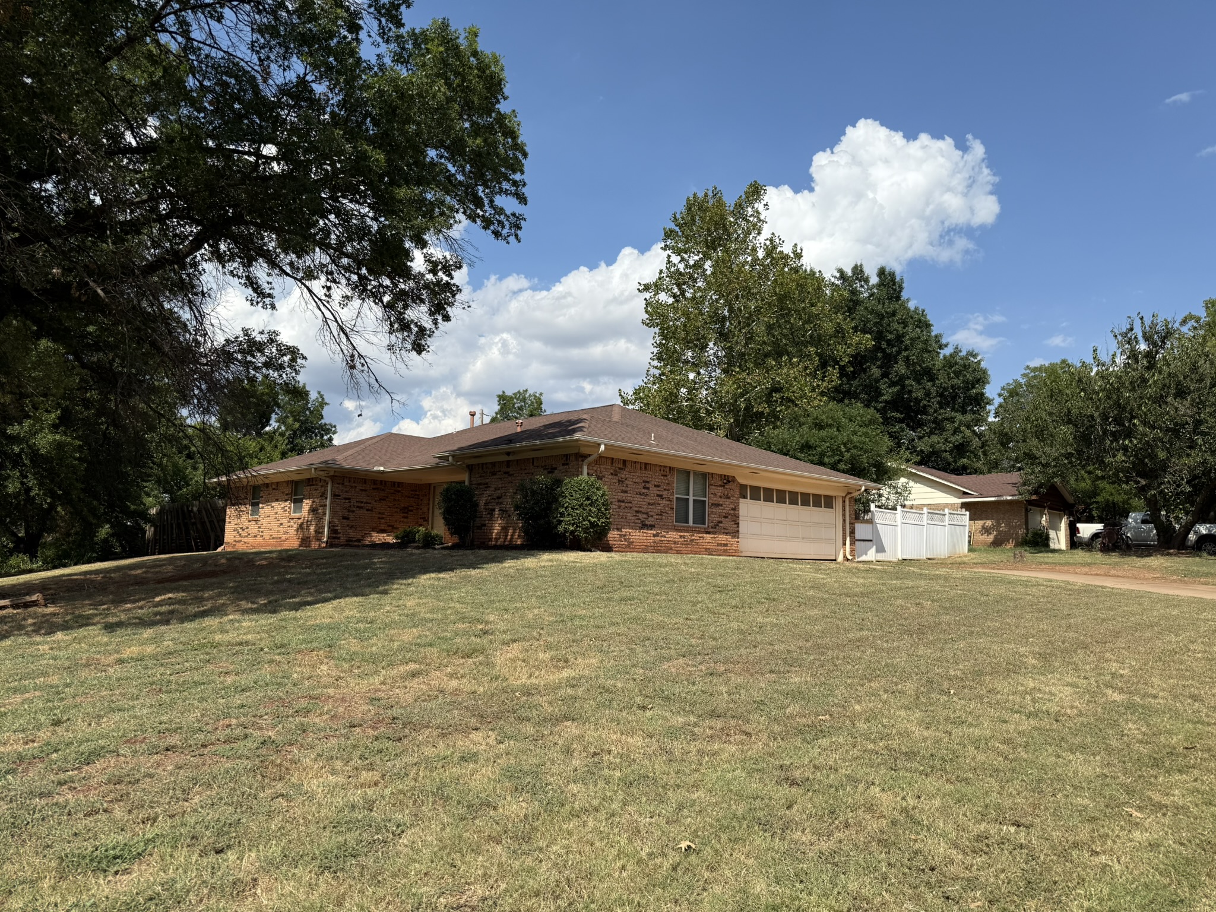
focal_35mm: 24
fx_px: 843
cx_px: 608
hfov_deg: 71.6
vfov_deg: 56.8
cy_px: 456
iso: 80
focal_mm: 6.76
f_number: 1.78
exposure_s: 1/5714
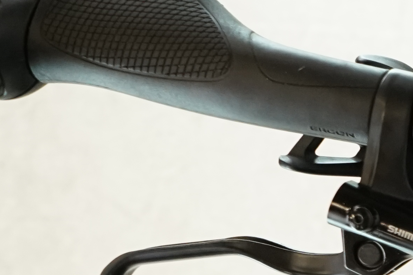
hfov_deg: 12.0
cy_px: 312
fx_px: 1640
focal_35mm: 143
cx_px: 940
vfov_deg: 9.5
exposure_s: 1/200
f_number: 5.6
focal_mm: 28
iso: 2000
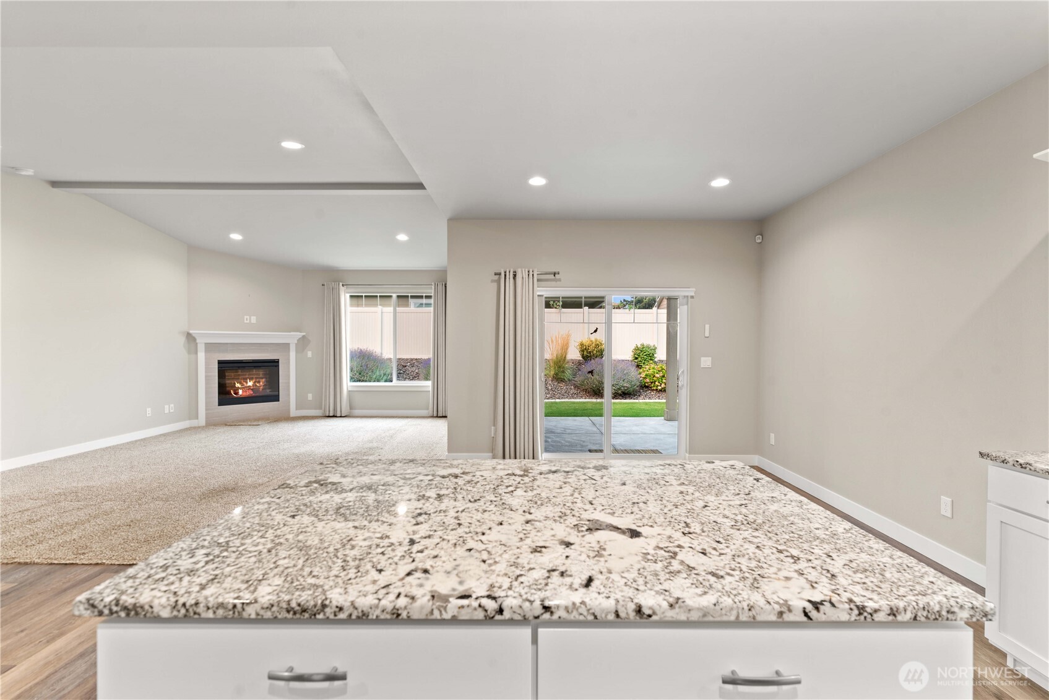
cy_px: 350
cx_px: 524
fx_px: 437
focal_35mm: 15
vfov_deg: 77.4
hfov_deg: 100.4
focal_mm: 15
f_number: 8
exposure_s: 1/2
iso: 200
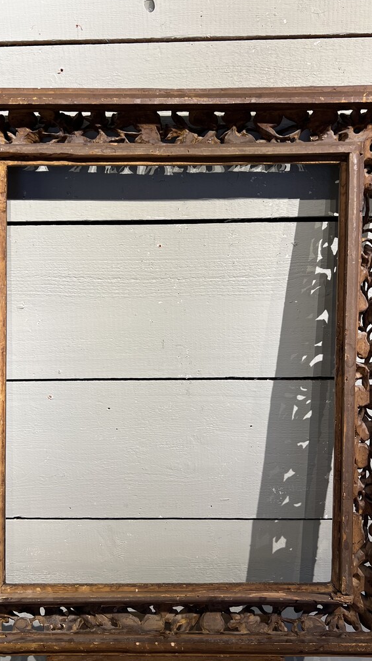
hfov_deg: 38.9
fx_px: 526
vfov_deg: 64.3
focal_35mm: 30
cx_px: 170
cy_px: 341
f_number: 1.5
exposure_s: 1/100
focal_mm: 5.7
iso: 100
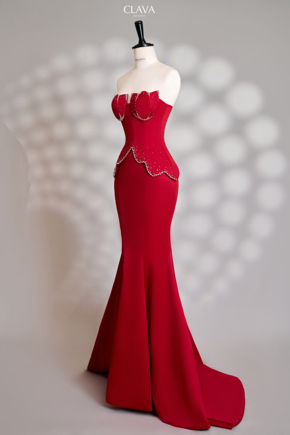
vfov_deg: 39.6
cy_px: 218
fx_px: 604
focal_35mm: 50
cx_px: 145
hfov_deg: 27.0
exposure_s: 1/125
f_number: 4
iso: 400
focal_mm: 50
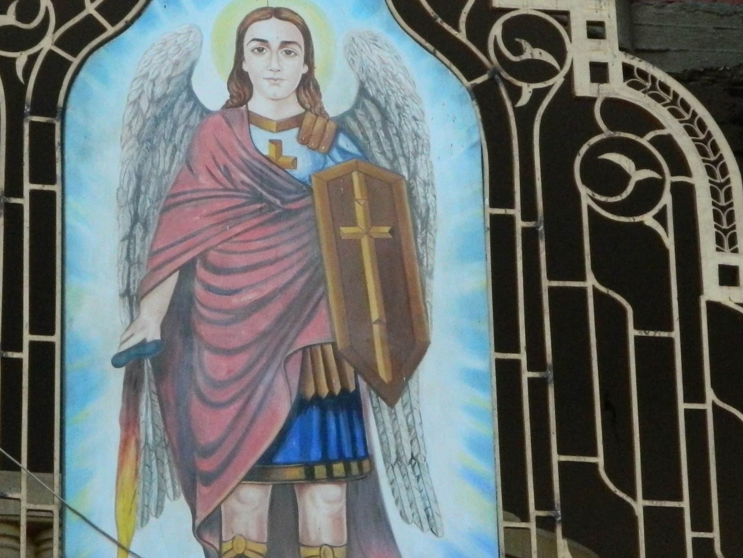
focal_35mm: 188
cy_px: 232
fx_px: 4036
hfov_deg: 10.5
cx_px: 273
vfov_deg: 7.9
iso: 400
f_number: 4.2
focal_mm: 15.1
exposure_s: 1/400
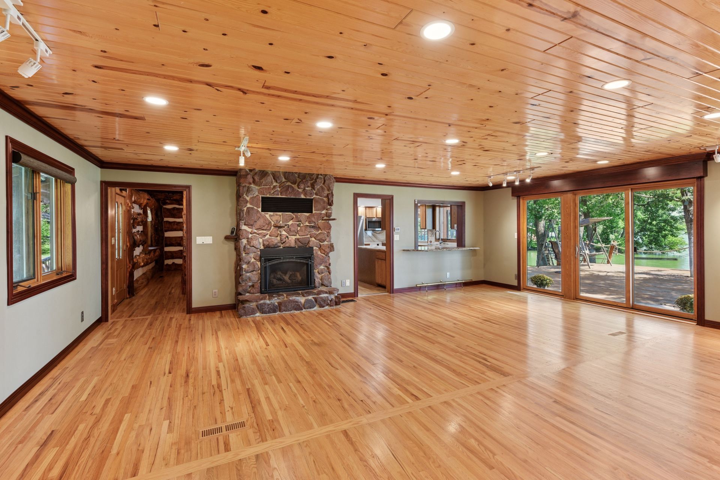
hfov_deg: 93.3
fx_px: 340
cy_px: 240
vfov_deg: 70.4
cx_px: 360
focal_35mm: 17
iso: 500
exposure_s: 1/15
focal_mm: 17
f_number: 9
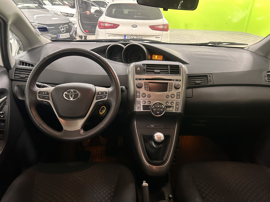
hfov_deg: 67.3
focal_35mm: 26
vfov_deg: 53.1
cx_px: 135
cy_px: 101
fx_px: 203
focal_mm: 5.7
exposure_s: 1/33
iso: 500
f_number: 1.5
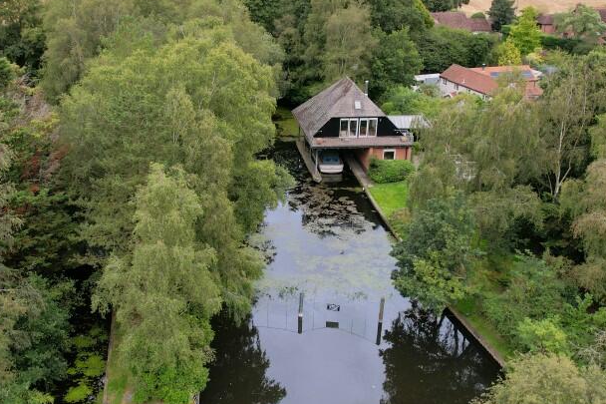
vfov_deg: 35.9
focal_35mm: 37
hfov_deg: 51.3
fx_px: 623
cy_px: 196
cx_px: 226
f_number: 2.8
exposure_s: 1/90
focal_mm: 8.38
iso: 100
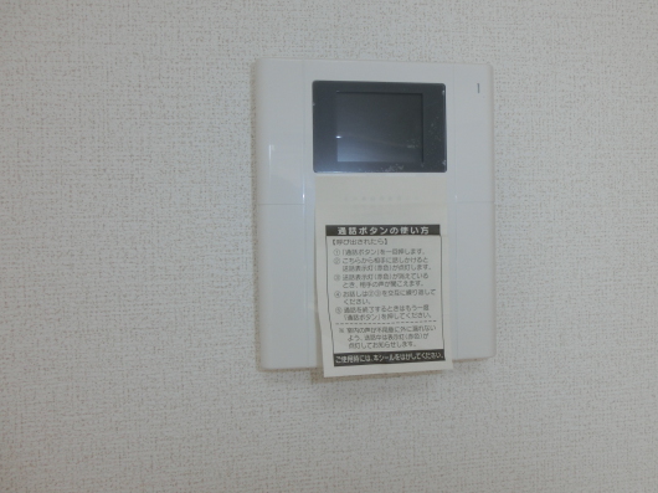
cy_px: 228
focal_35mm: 29
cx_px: 382
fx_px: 551
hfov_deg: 61.3
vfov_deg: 48.2
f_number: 3
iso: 80
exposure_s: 1/125
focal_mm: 4.24
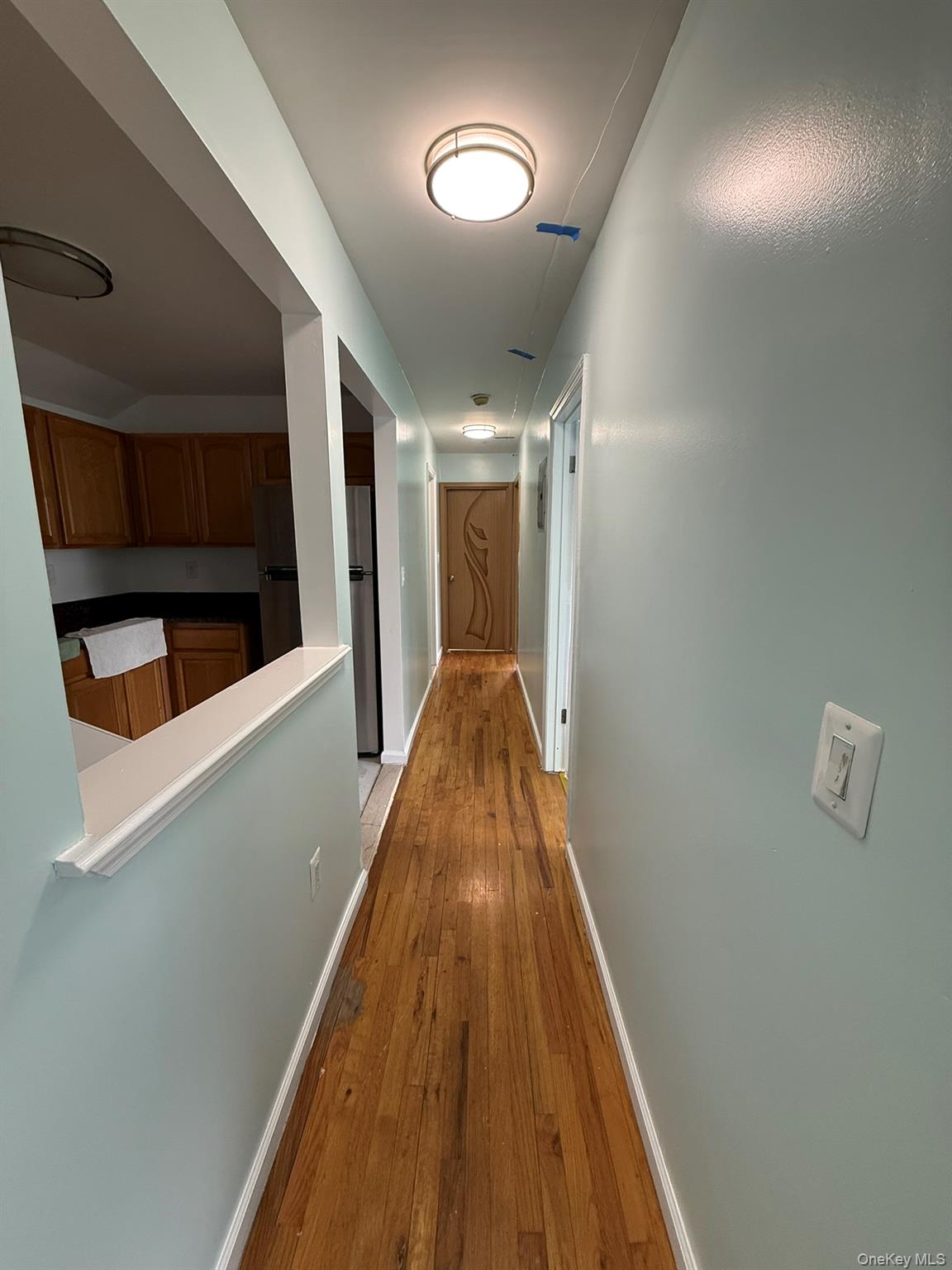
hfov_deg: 85.7
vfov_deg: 102.1
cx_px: 476
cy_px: 635
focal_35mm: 14
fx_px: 513
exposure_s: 1/120
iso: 200
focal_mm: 2.22
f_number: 2.2
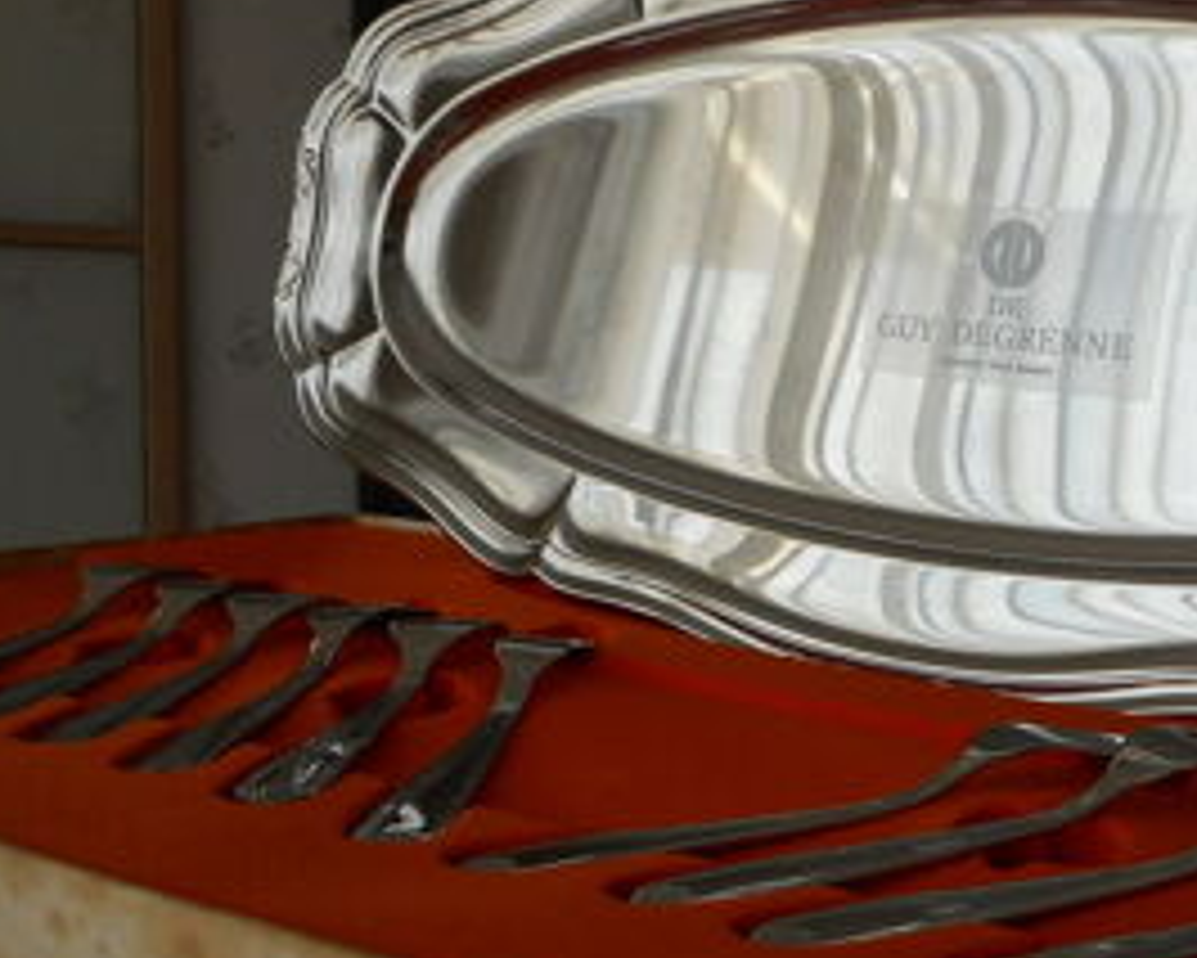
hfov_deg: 39.2
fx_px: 1559
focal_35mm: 44
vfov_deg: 34.2
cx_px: 1062
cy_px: 468
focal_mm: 4.5
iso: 80
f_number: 3.7
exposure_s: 1/80
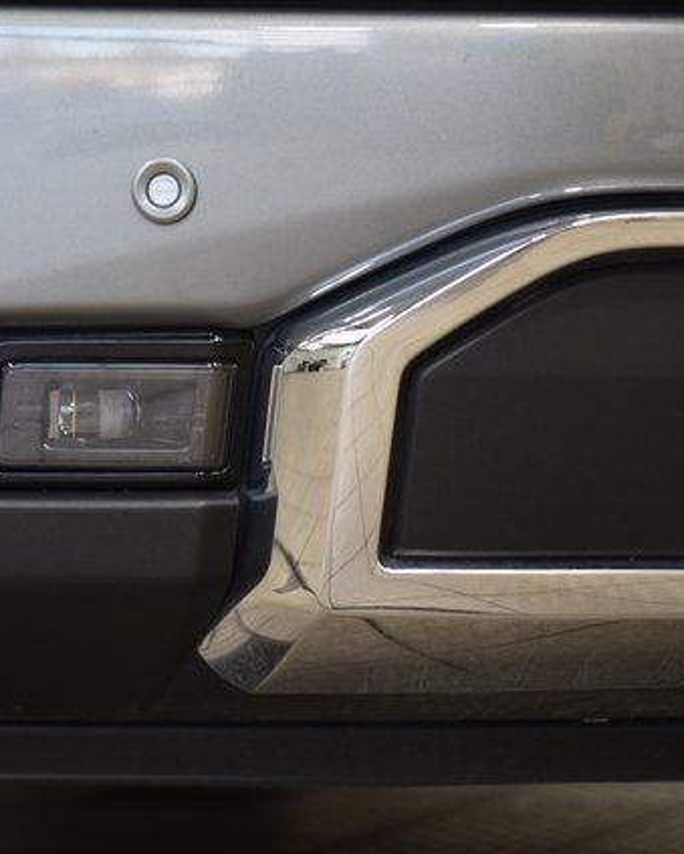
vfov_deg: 12.9
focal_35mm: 149
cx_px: 143
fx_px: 3766
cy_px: 429
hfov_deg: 10.3
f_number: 3.5
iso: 1600
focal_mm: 70
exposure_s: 1/125
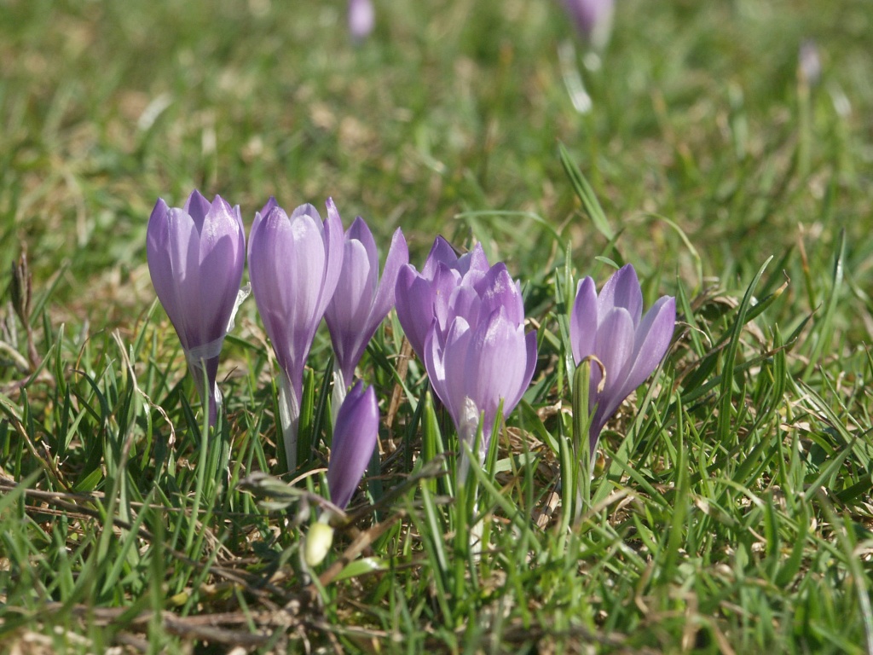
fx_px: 4792
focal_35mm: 190
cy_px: 328
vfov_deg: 7.8
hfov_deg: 10.4
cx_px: 436
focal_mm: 48.04
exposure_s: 1/750
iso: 100
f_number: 5.6
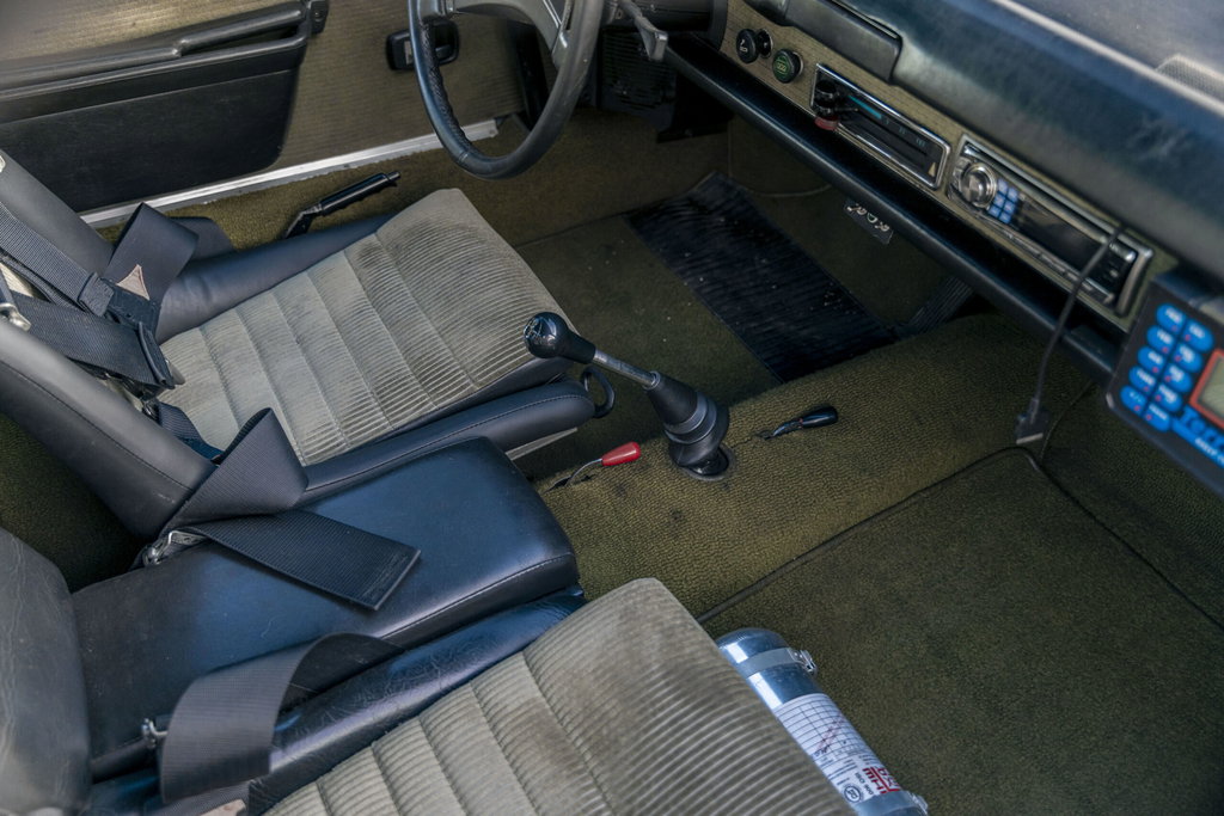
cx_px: 612
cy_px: 408
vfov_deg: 41.6
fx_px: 1074
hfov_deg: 59.3
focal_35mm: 32
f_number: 2.8
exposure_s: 1/160
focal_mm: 31.6
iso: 800
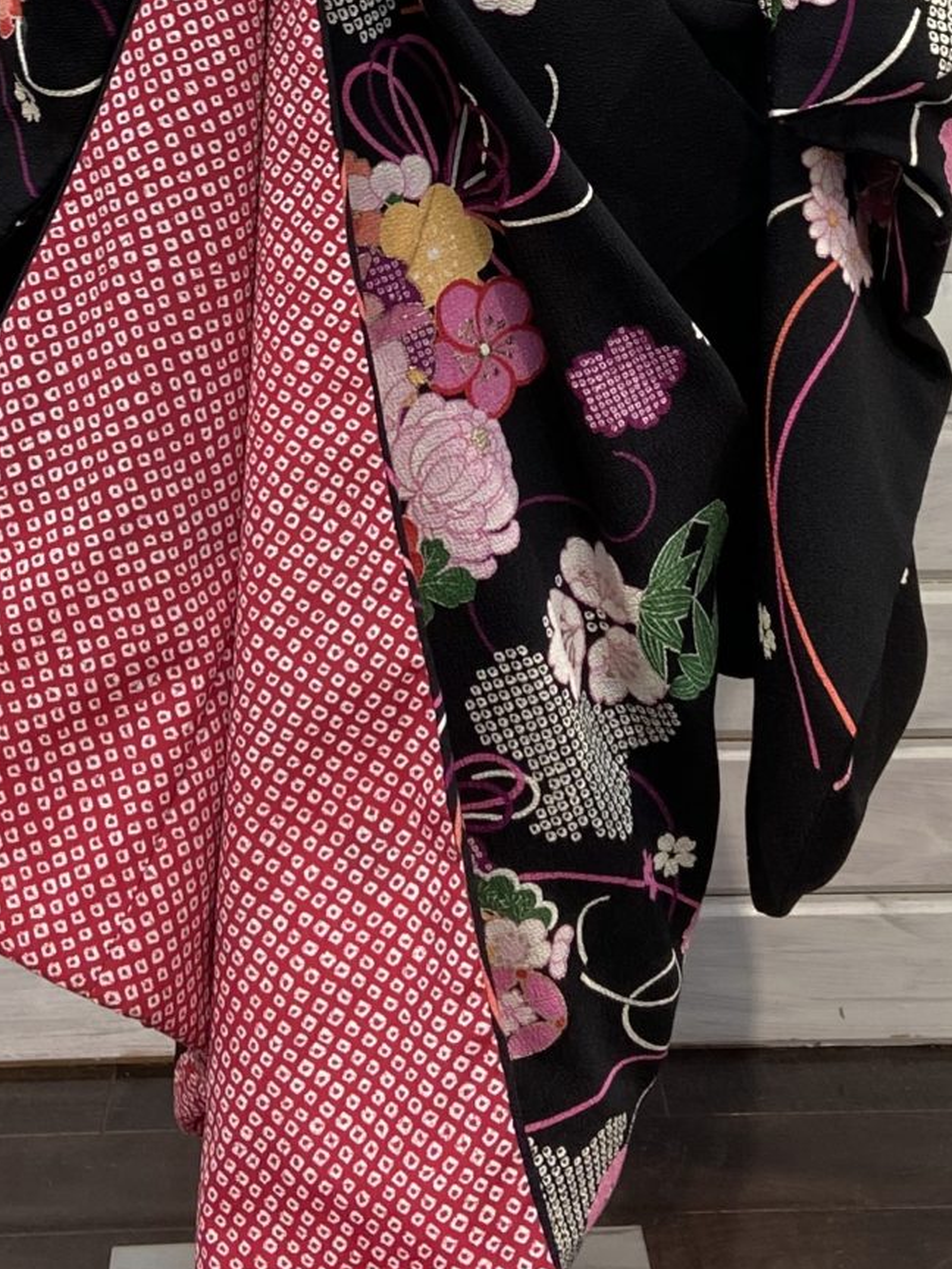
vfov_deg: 24.3
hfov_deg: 19.1
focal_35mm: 77
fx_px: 2824
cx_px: 517
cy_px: 15
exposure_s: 1/120
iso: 100
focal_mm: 4.25
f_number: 1.8
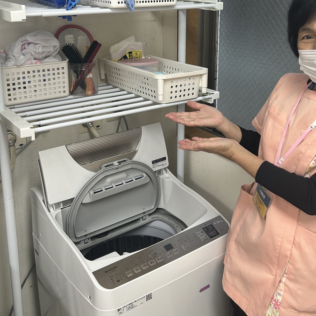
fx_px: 423
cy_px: 90
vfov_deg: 40.1
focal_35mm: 41
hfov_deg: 40.8
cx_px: 185
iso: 80
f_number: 1.5
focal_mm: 5.7
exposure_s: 1/60
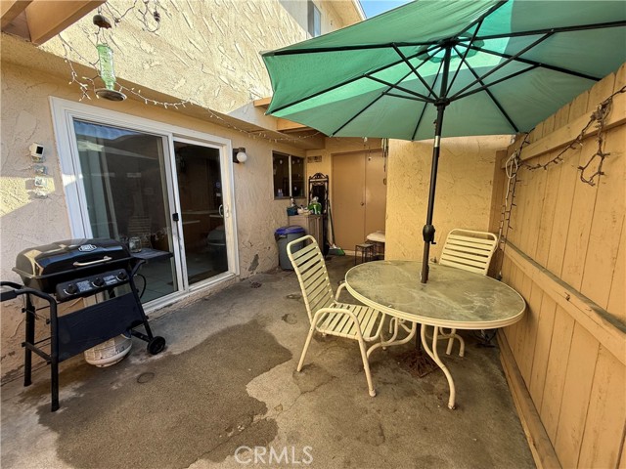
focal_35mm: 14
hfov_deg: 102.1
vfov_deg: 85.7
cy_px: 234
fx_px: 253
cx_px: 313
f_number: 2.2
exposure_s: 1/134
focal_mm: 2.22
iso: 50
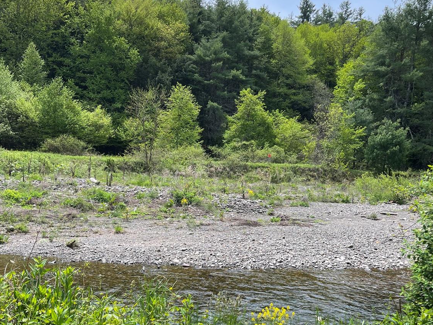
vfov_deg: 41.4
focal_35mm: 34
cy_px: 206
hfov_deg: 54.0
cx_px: 217
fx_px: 425
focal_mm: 5.1
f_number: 1.6
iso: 32
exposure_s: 1/1821
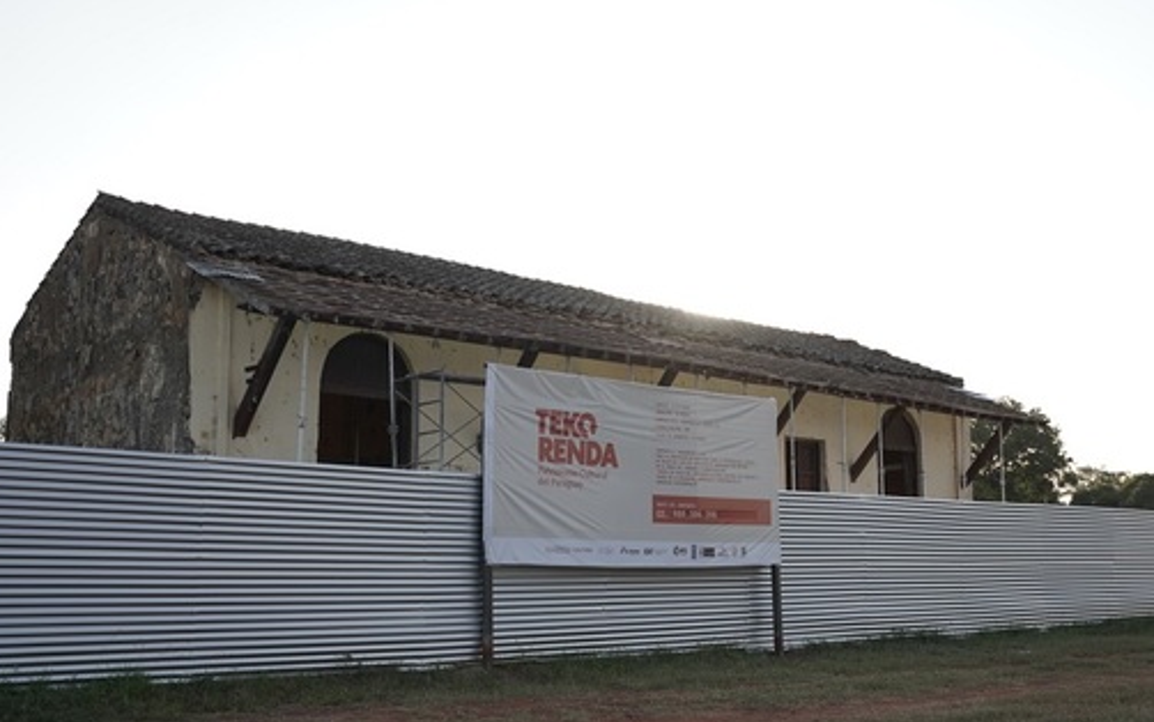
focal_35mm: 40
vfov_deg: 32.0
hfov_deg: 49.3
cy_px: 378
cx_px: 579
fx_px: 1258
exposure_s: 1/1600
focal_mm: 32.8
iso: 320
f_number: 2.8
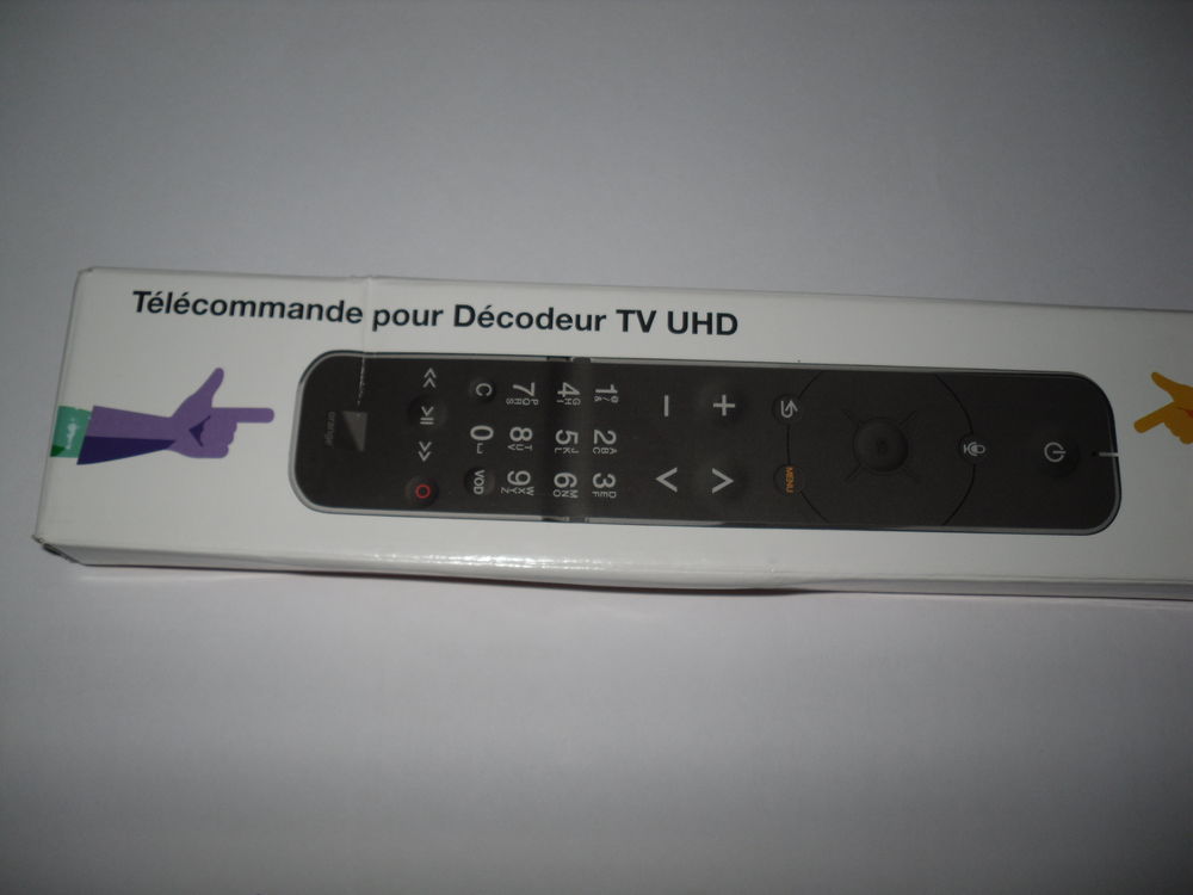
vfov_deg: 40.7
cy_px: 448
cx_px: 596
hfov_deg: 52.6
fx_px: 1206
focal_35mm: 35
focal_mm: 6.3
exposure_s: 1/45
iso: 80
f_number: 7.6
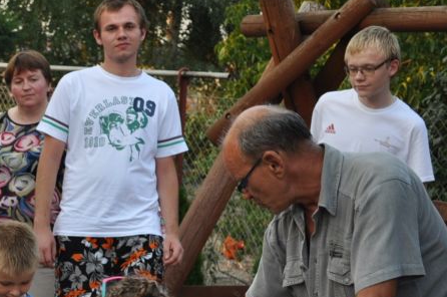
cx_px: -58
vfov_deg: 10.9
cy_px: 332
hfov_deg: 16.0
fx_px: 1537
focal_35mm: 124
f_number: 5
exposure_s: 1/200
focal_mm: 36
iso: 400
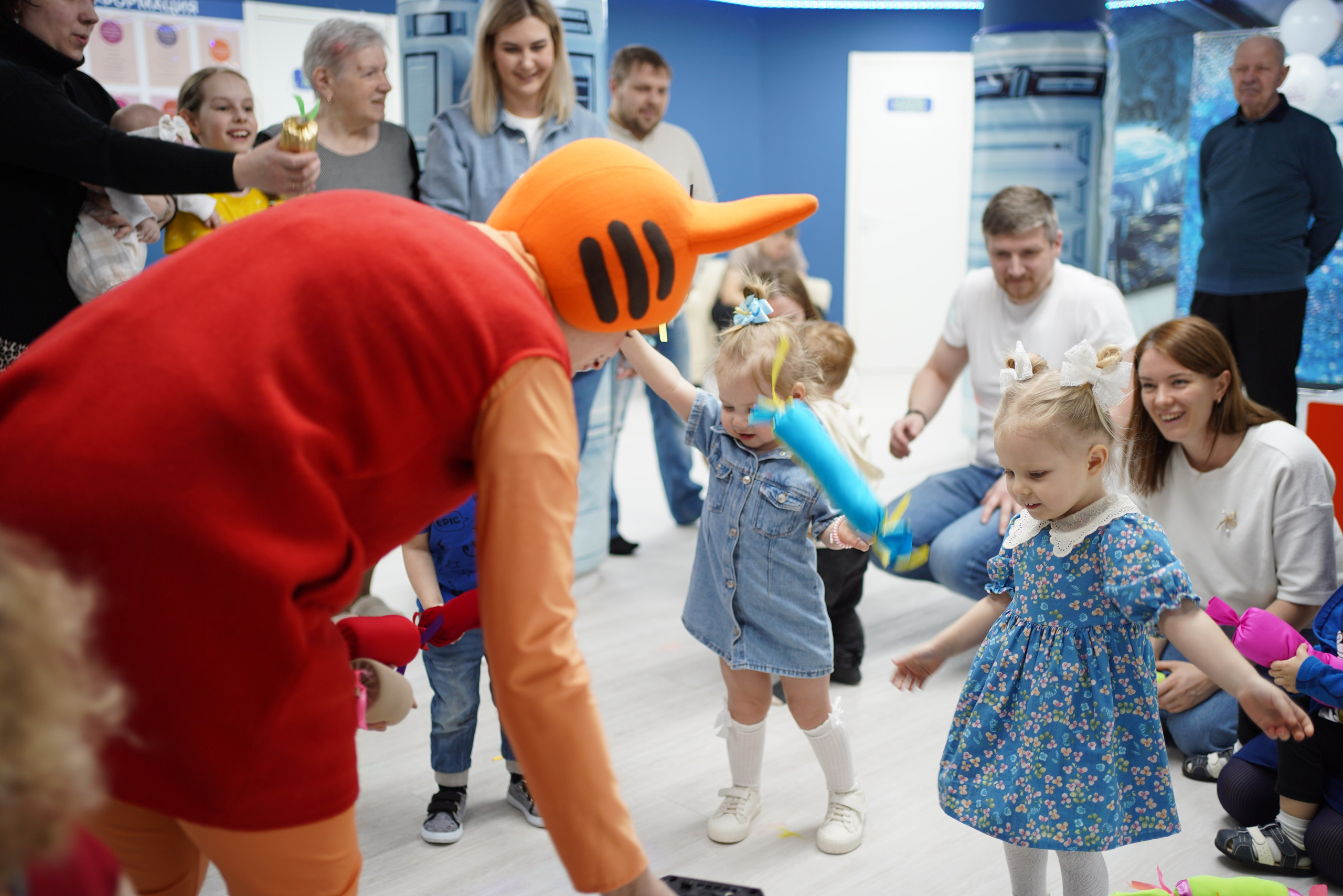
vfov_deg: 37.9
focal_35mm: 35
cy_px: 448
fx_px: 1306
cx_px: 672
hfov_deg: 54.4
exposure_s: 1/125
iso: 200
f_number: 1.8
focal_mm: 35
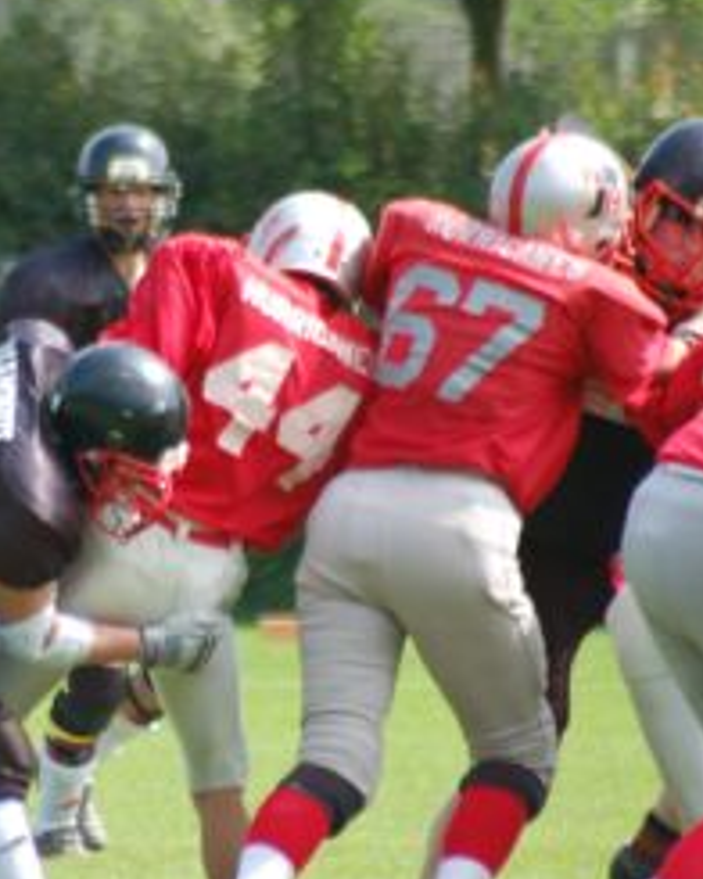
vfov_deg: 2.5
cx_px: 174
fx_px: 20260
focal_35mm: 779
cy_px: 427
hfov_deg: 2.0
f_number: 5.6
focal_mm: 300
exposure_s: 1/640
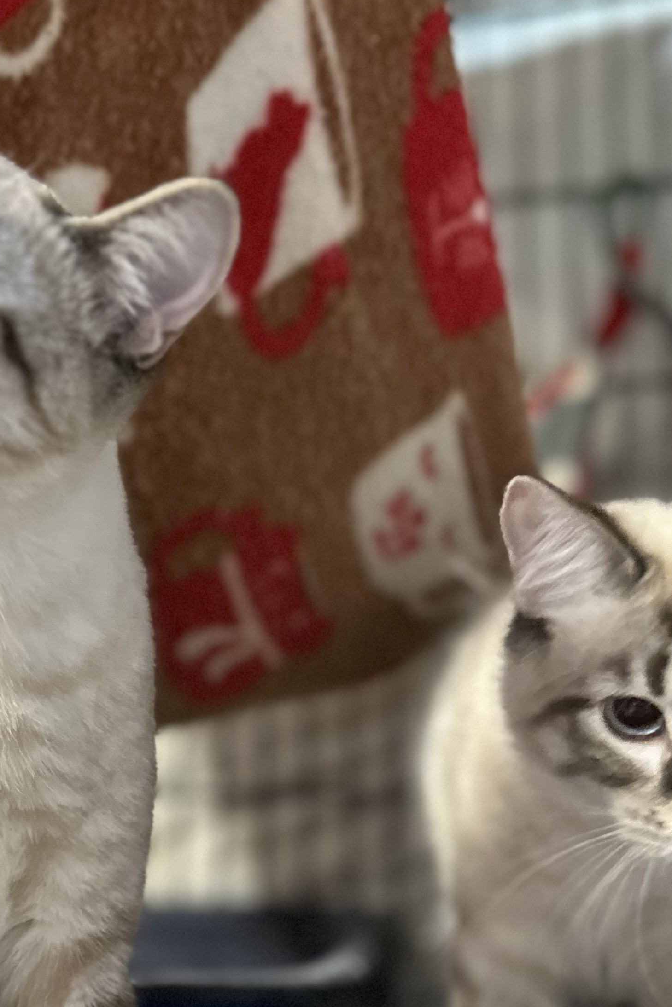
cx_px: 181
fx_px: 1288
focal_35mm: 46
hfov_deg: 28.9
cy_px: 746
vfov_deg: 41.6
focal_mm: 6.86
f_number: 1.78
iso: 1000
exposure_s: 1/40
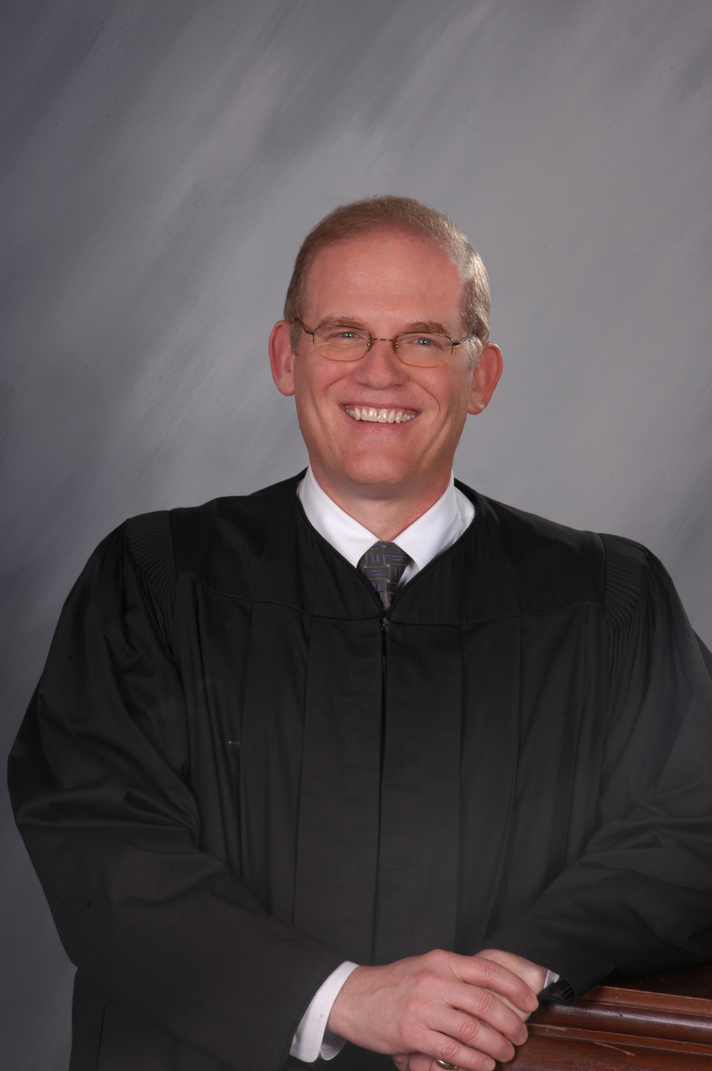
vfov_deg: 16.1
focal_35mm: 128
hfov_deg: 10.7
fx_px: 3789
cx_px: 356
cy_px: 536
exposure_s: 1/90
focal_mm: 85
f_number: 11
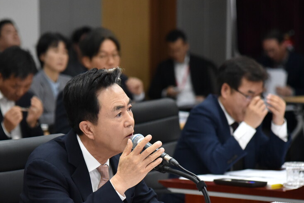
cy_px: 152
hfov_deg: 9.8
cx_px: 146
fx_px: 1774
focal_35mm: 210
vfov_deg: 6.5
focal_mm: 120
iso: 3200
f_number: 4
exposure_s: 1/160
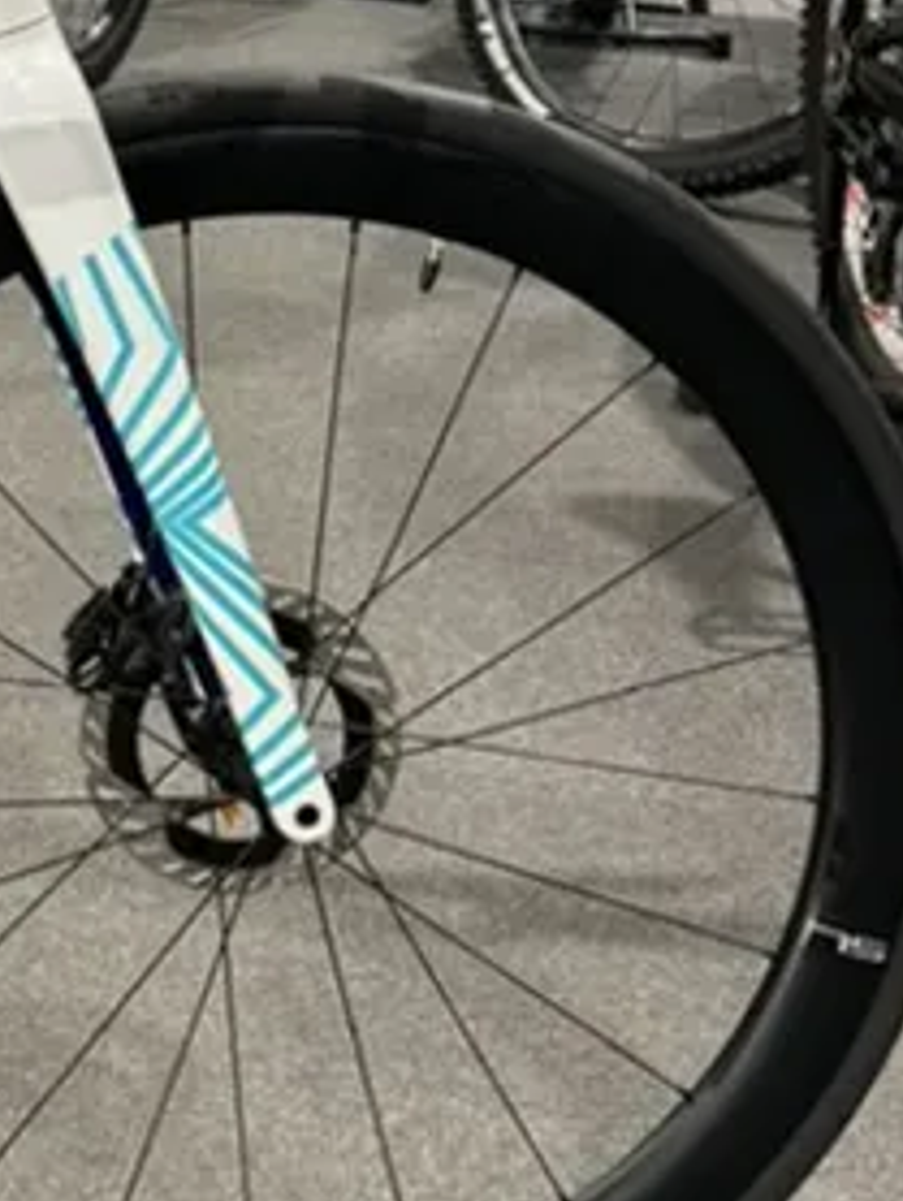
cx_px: -648
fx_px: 3195
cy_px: -104
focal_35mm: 92
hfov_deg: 14.4
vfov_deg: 20.4
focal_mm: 6.76
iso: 250
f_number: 1.78
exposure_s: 1/50
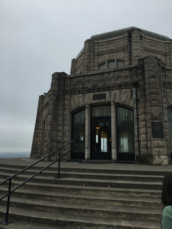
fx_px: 192
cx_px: 86
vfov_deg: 61.7
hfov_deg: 48.2
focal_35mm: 29
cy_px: 114
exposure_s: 1/732
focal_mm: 4.15
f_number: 2.2
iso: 25
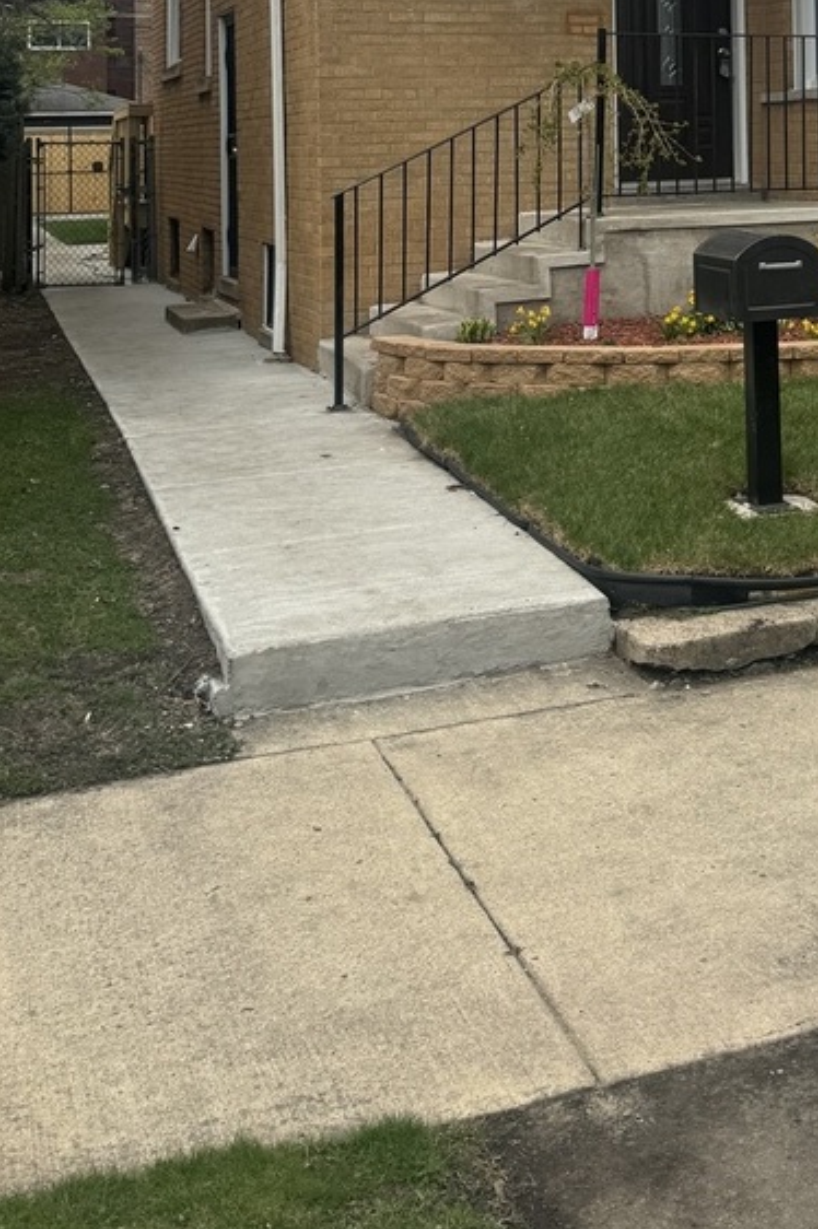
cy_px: 74
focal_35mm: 48
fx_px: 1638
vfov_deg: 37.8
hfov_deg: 26.8
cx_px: 776
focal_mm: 6.86
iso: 80
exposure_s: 1/4310
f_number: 1.78
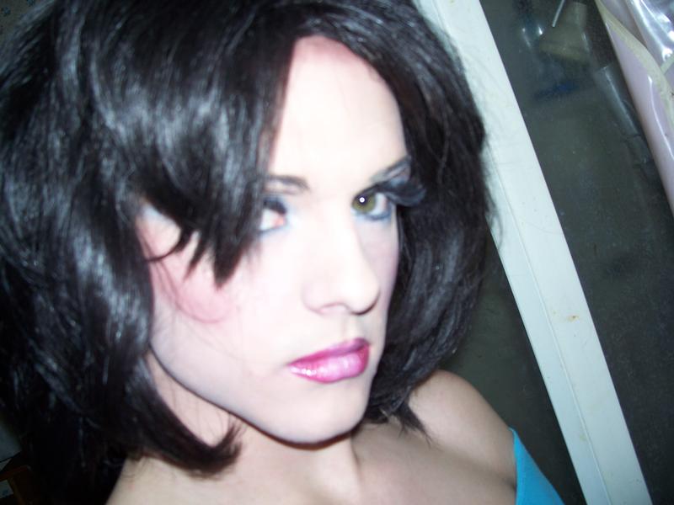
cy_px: 252
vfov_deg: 38.7
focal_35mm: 37
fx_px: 720
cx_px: 337
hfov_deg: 50.1
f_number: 2.8
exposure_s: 1/60
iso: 125
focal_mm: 7.8
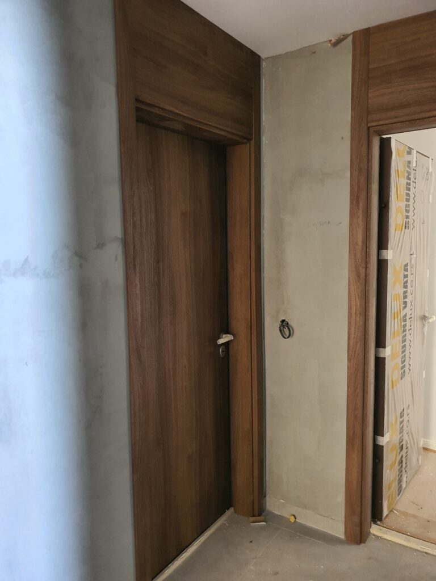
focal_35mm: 26
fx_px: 437
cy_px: 290
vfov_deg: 67.3
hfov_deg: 53.1
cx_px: 218
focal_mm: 4.3
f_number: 1.5
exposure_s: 1/20
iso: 500
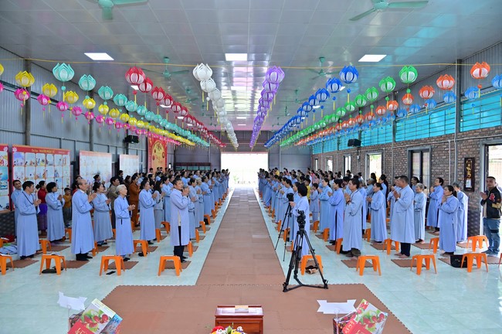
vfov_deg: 53.0
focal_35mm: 24
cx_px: 251
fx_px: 334
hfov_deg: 73.8
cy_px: 167
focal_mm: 24
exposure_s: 1/160
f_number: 5.6
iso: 2000
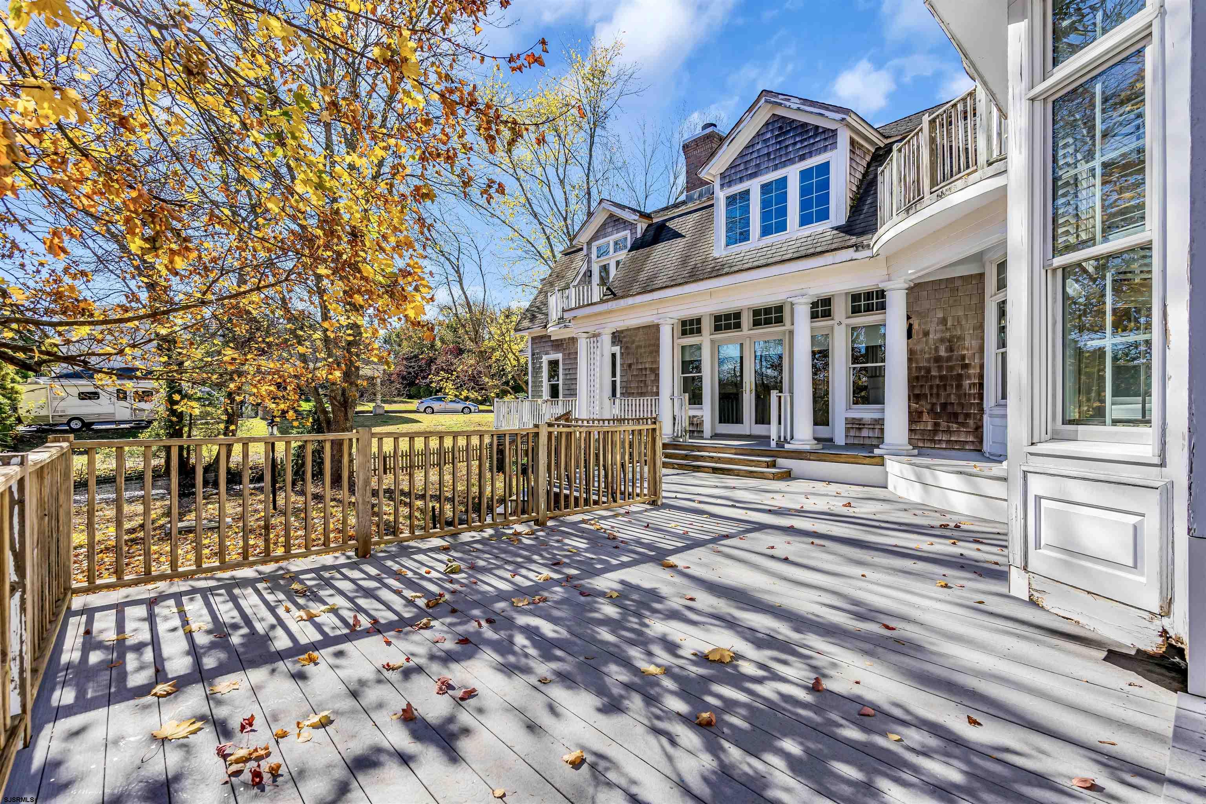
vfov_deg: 73.7
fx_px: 536
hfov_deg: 96.7
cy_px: 402
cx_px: 603
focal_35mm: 16
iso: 200
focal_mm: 16
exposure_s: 1/400
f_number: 8
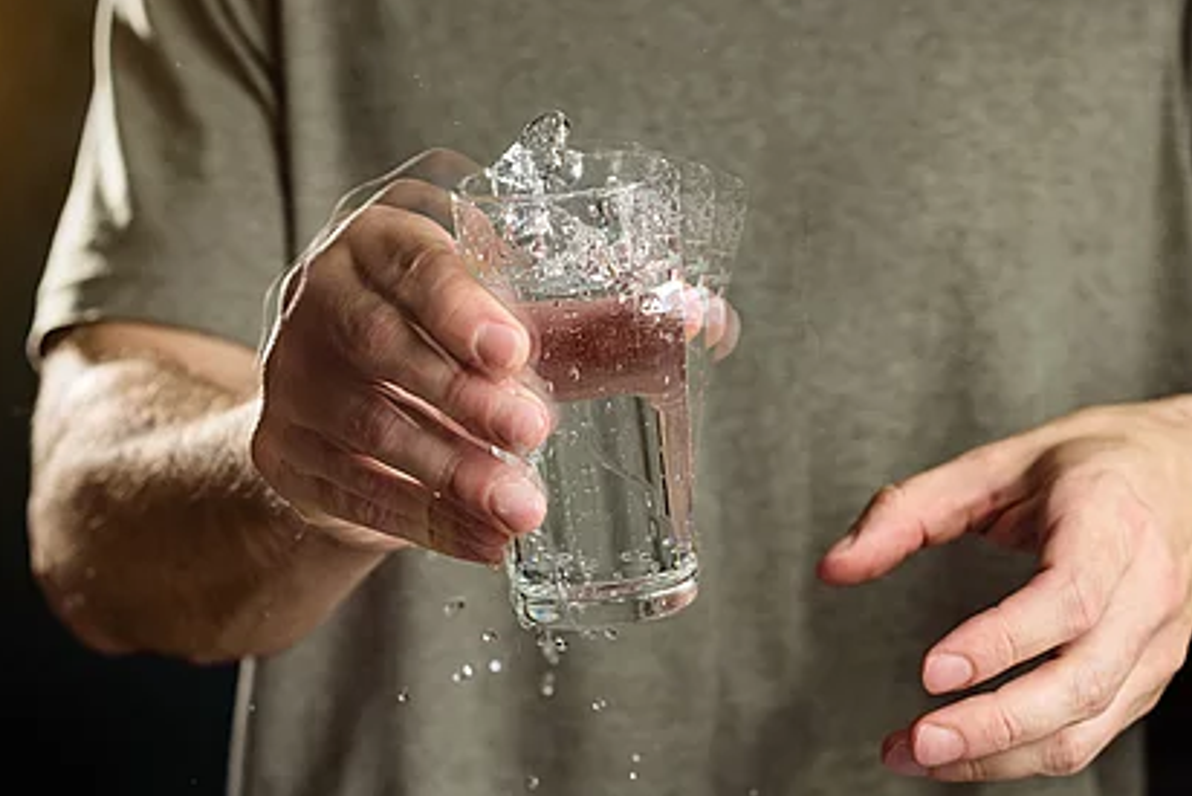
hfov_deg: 20.6
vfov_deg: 13.8
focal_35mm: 99
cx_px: 639
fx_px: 3279
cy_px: 394
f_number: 5.6
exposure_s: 1/160
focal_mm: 85
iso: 100
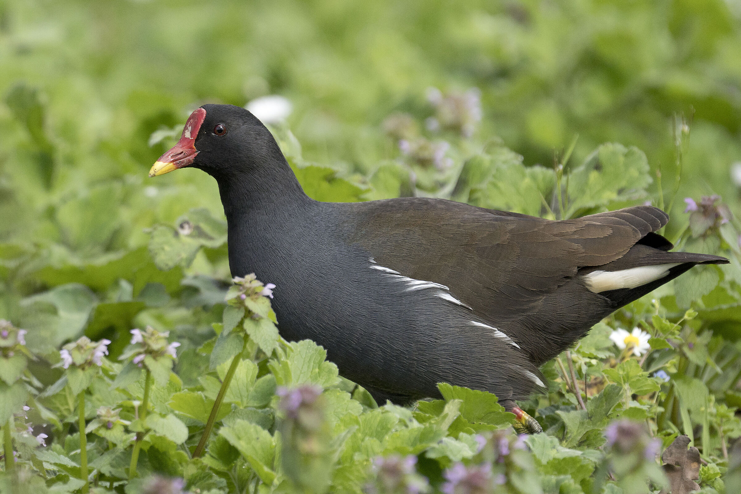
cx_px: 370
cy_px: 247
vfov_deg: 1.5
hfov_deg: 2.3
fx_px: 18524
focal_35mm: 900
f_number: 6.3
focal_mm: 600
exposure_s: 1/1250
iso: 1600
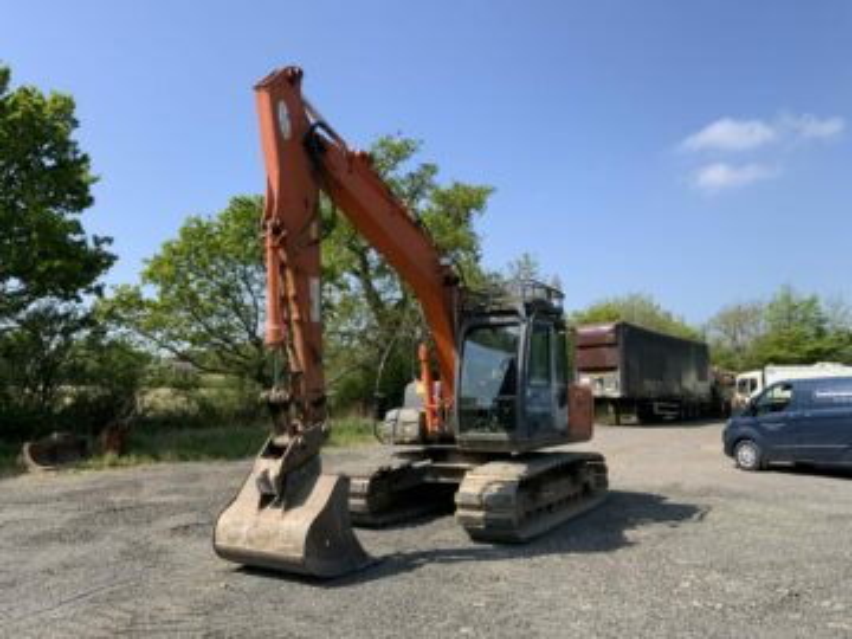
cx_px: 426
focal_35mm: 29
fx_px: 714
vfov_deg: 48.2
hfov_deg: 61.7
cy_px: 320
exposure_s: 1/1311
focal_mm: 3
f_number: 1.8
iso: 16
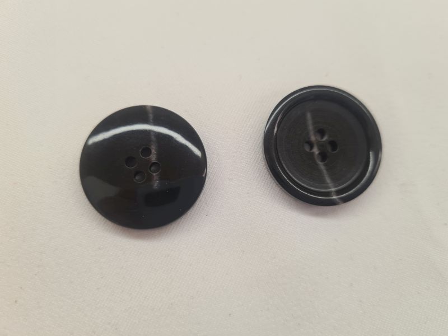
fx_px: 336
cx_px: 224
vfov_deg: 53.1
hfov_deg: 67.3
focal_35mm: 26
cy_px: 168
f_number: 1.8
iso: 50
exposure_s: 1/208
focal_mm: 5.4
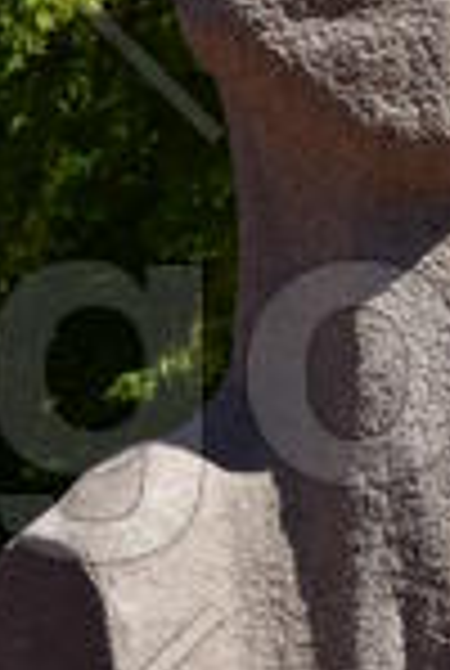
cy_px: 373
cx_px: 452
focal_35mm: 408
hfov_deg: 3.4
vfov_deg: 5.0
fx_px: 7614
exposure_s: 1/200
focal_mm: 70
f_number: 11
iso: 100
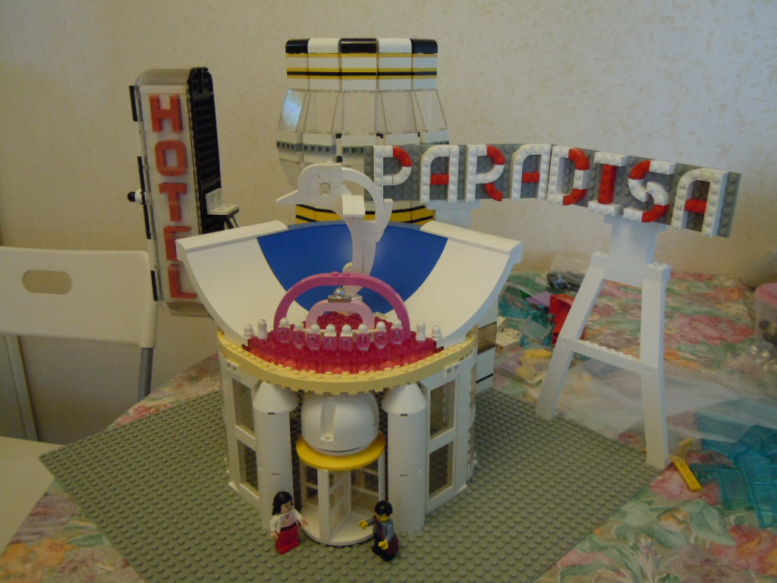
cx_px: 388
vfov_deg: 46.8
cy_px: 292
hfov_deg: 60.0
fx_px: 673
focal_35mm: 30
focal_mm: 5.4
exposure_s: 1/25
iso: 400
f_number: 3.5
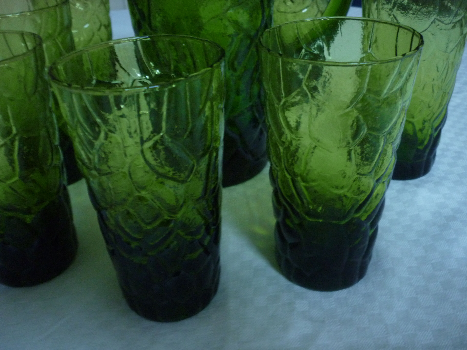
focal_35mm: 33
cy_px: 175
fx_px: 445
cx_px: 234
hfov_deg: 55.4
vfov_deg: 42.9
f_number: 2.8
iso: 400
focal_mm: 5.5
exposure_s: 1/8
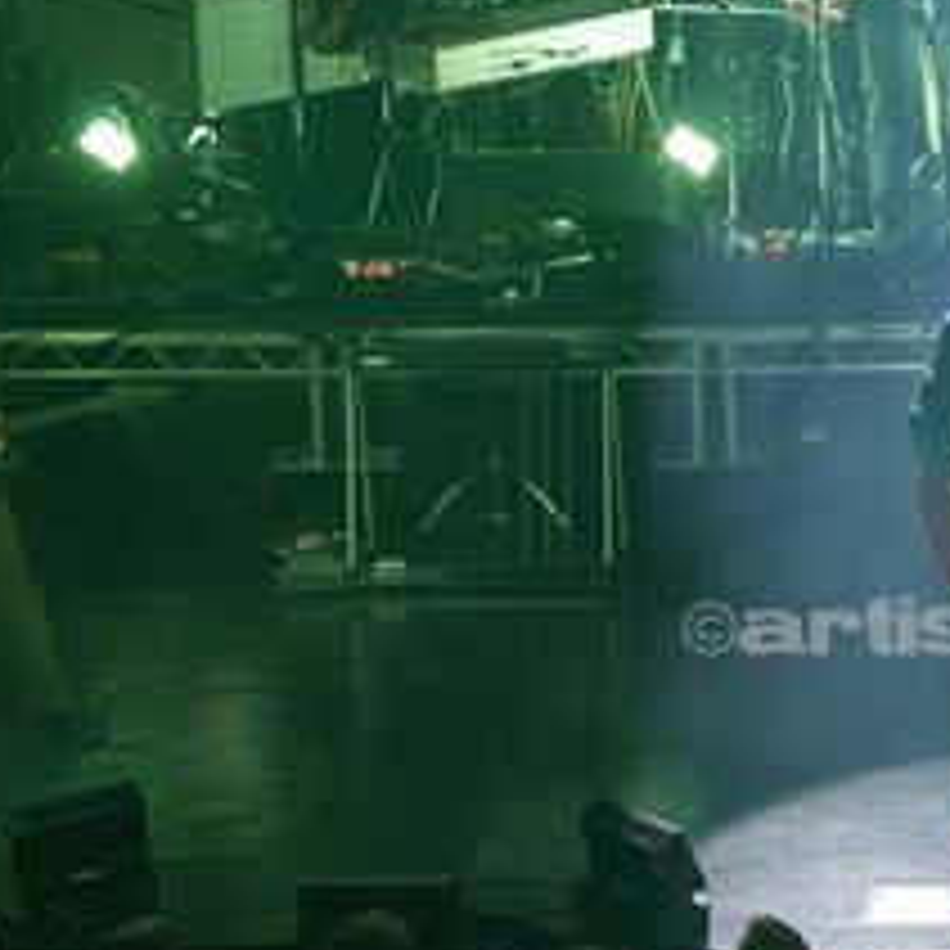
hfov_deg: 7.7
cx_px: 1162
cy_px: 261
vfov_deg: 7.7
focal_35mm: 226
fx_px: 7017
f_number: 2.8
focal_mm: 78
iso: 2000
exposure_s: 1/500
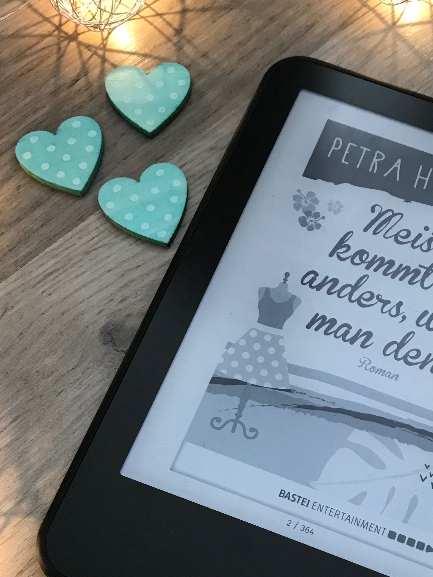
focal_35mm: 49
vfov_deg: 37.8
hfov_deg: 29.3
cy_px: 439
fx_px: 817
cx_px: 311
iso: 50
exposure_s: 1/15
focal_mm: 3.99
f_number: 1.8
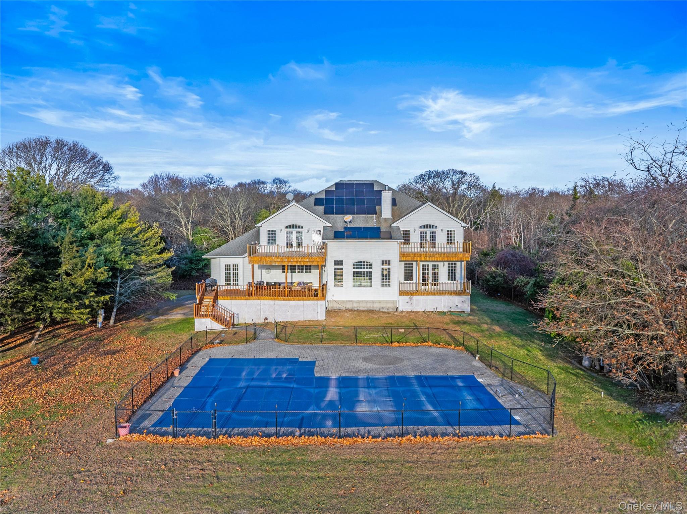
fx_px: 476
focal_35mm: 24
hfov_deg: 71.6
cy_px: 257
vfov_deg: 56.8
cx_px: 344
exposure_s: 1/1250
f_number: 2.8
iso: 140
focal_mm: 12.29
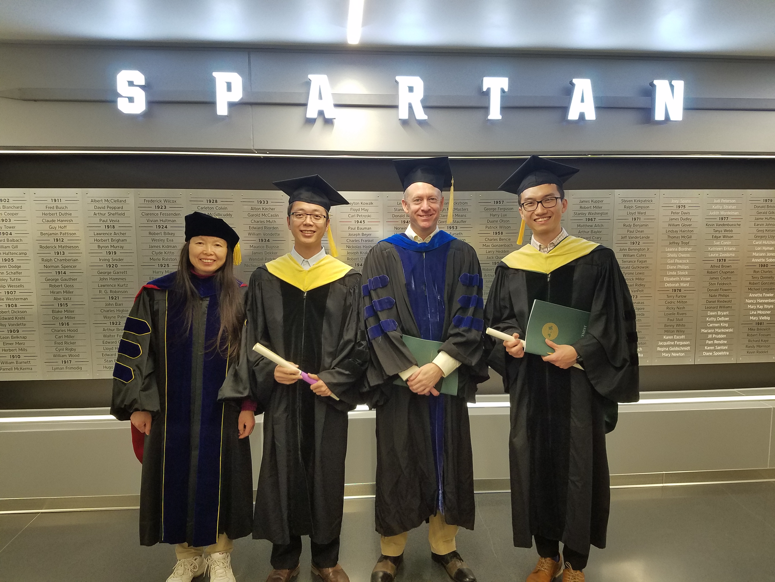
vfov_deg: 53.1
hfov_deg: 67.3
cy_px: 291
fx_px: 582
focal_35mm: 26
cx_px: 388
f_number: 1.7
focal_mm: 4.2
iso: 125
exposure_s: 1/60
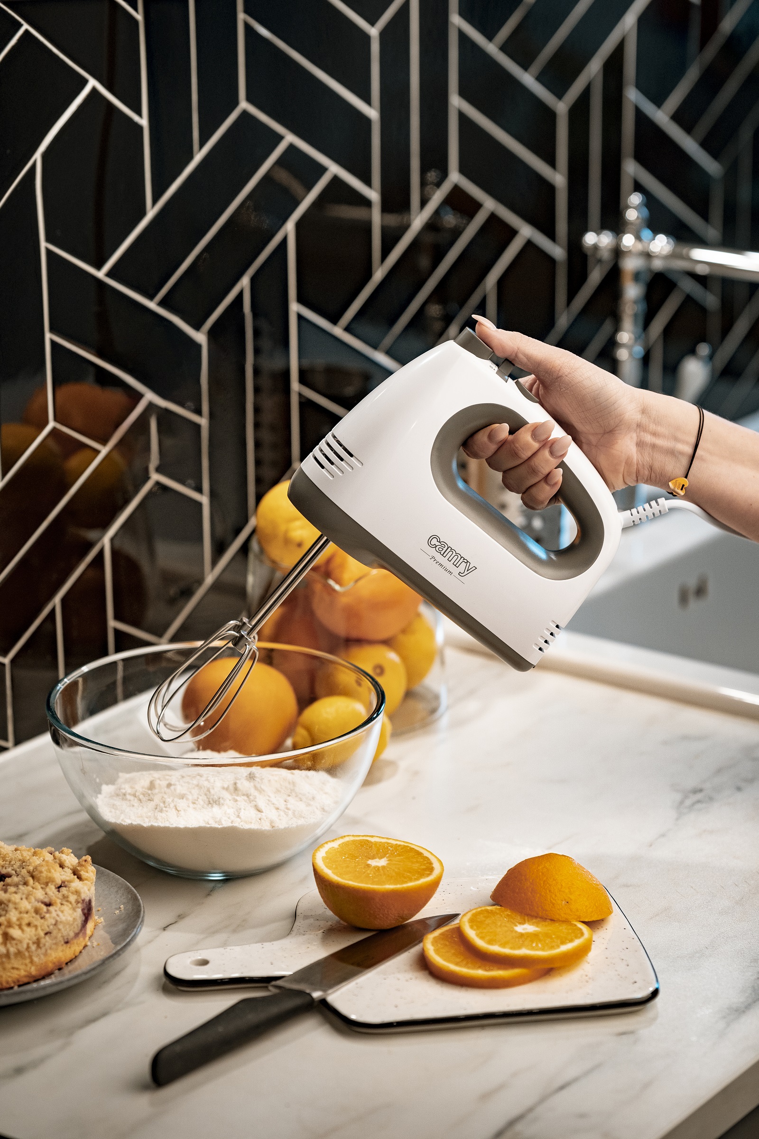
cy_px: 570
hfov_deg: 16.1
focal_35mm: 85
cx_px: 380
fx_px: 2688
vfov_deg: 23.9
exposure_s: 1/125
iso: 1000
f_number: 3.2
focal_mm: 85
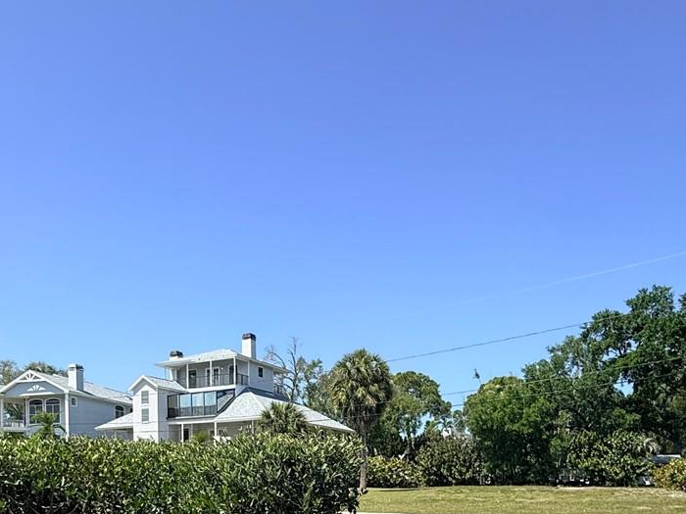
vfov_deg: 39.8
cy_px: 493
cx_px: 281
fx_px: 634
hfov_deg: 56.5
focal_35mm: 32
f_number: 2.2
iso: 50
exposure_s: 1/1745
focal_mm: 2.22
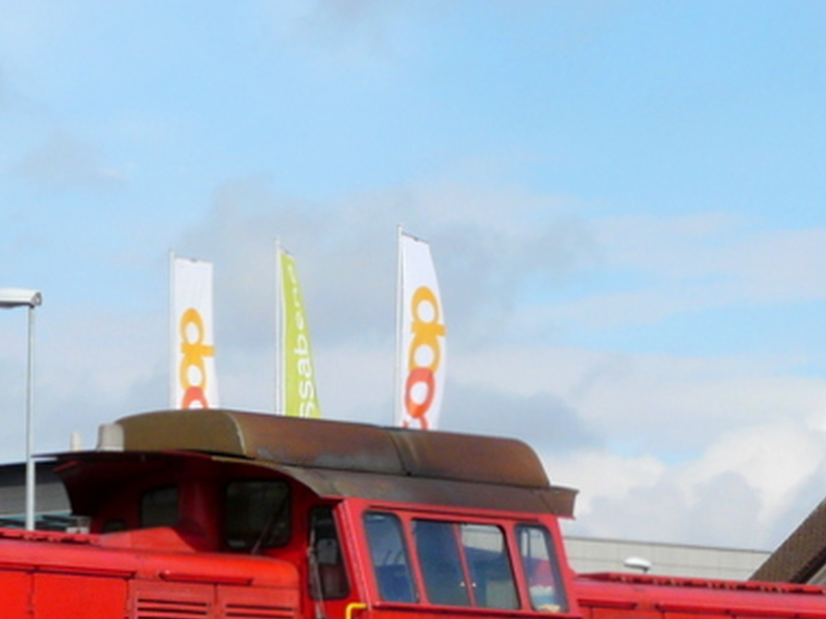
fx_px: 4341
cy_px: 621
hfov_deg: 10.8
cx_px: 129
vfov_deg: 8.1
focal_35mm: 182
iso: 100
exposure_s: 1/400
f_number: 6.3
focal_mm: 11.4
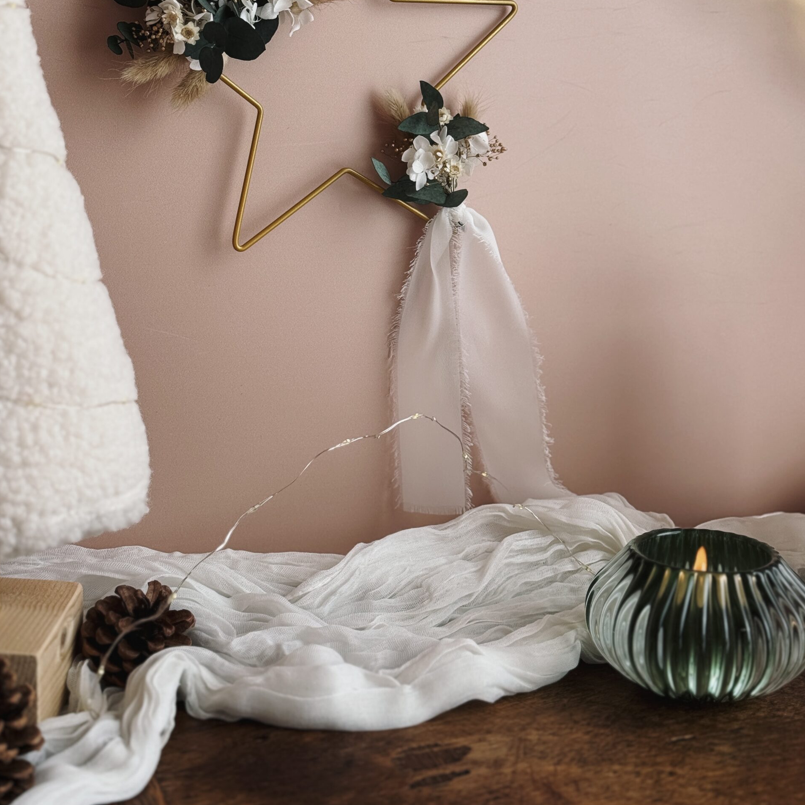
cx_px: 401
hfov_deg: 30.0
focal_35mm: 57
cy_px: 322
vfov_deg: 30.0
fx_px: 1500
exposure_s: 1/672
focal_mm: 6.76
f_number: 1.78
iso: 64
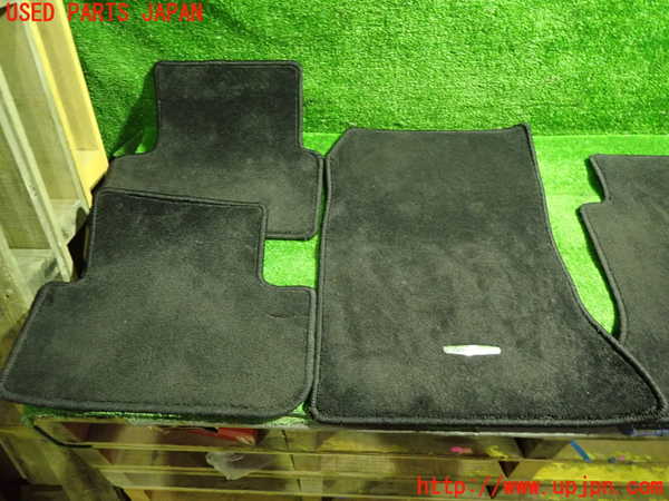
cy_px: 250
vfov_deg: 54.9
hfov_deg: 69.4
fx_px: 483
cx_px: 334
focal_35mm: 25
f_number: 2
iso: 800
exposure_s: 1/25
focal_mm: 4.5
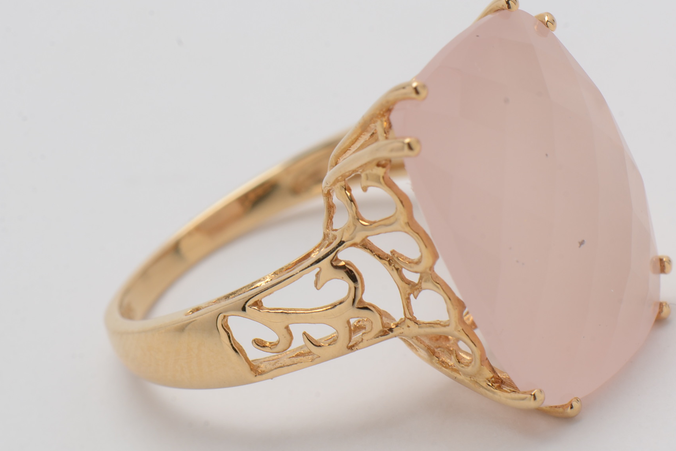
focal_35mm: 183
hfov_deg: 11.2
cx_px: 420
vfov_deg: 7.5
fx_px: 3431
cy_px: 200
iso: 200
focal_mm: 85
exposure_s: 1/125
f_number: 18
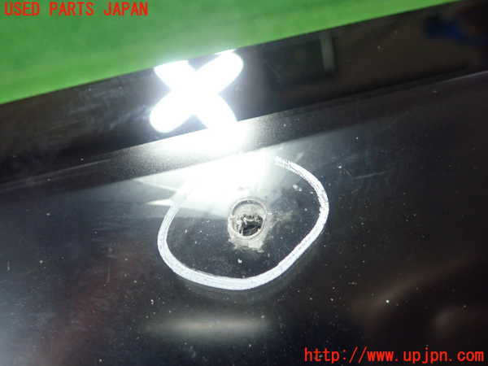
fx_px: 423
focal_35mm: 30
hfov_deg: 60.0
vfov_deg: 46.8
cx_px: 244
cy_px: 183
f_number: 2.3
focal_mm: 5.5
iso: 640
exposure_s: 1/125
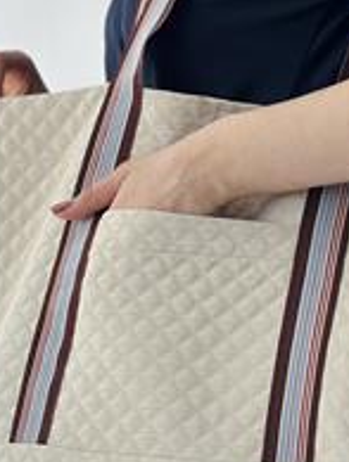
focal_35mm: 131
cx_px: 214
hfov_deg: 11.3
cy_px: 245
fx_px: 1755
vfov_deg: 15.0
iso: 80
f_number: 1.78
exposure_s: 1/642
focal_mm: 6.86
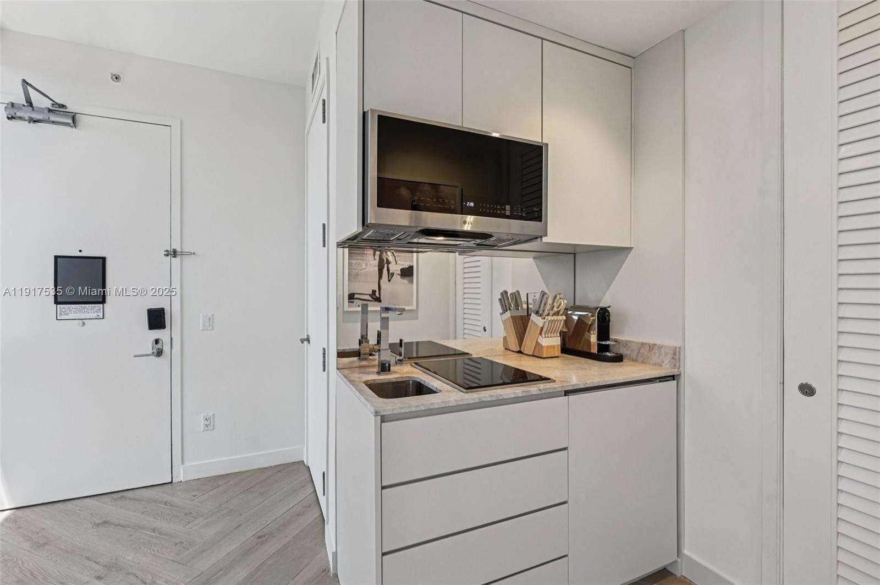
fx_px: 391
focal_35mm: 16
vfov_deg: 73.6
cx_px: 440
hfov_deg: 96.8
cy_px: 292
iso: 110
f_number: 7.1
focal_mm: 16
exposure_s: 1/15
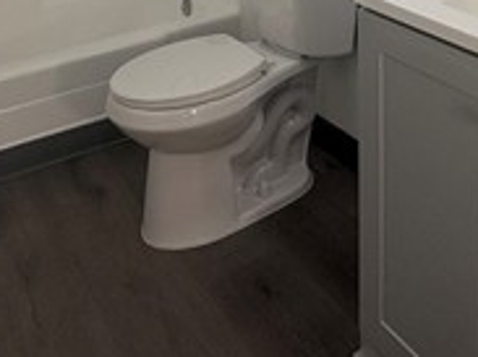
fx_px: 676
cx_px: 342
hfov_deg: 38.2
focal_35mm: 49
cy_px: -120
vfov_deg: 25.2
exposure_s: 1/99
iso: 125
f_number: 2.2
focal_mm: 2.22
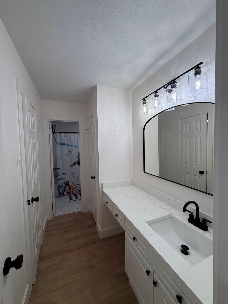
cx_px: 114
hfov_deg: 85.7
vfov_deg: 102.1
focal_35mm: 14
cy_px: 152
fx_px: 123
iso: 80
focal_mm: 2.22
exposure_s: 1/120
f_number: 2.2
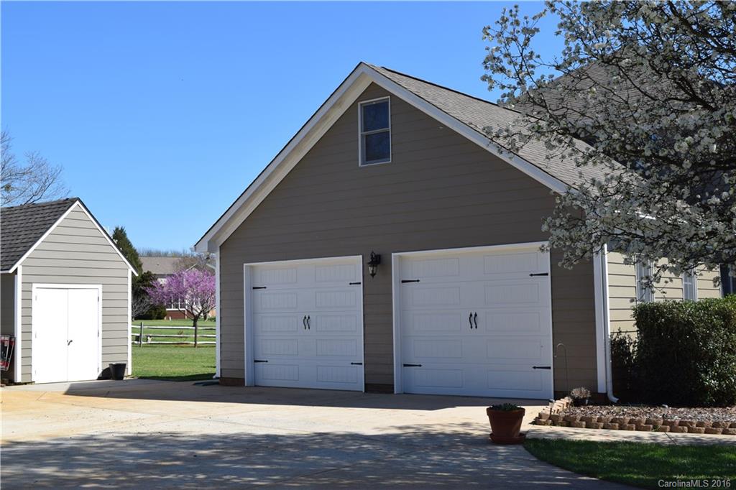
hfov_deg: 43.6
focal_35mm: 45
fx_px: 920
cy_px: 245
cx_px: 368
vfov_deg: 29.8
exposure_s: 1/320
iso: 200
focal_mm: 30
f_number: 9
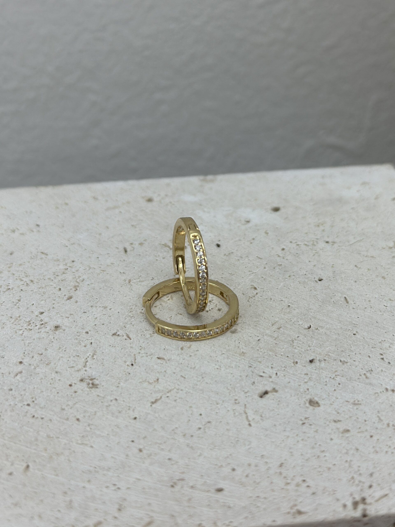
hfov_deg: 30.3
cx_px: 198
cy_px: 264
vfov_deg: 39.7
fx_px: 730
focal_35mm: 48
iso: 80
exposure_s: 1/549
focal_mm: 6.86
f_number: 1.78
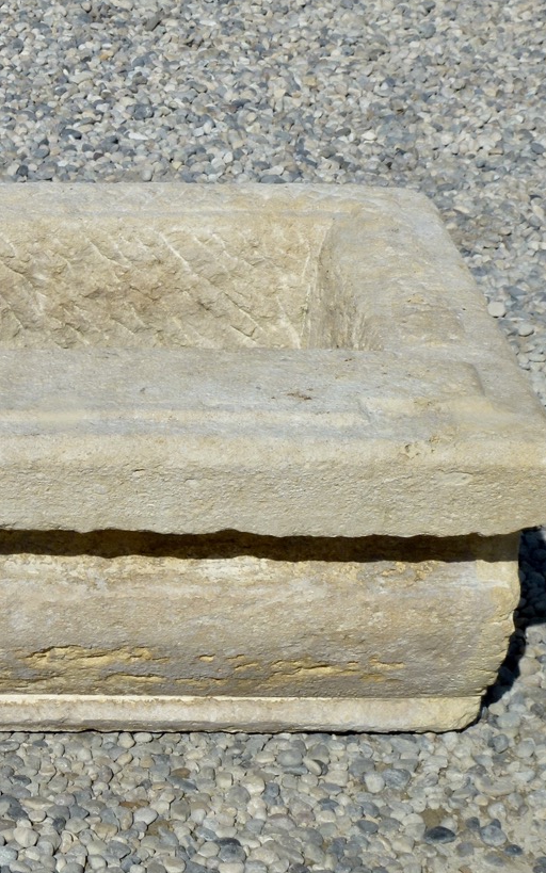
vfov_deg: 17.7
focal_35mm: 118
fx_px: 2809
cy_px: 416
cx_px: 7
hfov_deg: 11.0
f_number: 4.7
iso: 100
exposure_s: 1/2000
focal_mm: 13.6
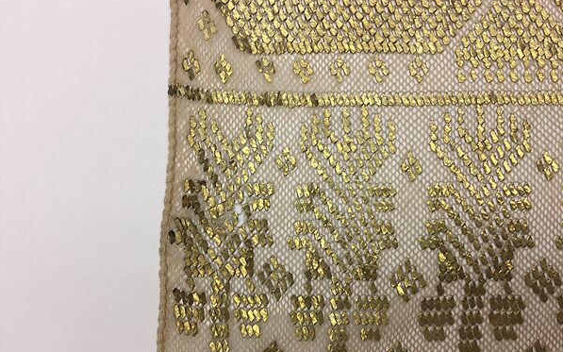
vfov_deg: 38.2
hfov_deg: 58.1
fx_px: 506
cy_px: 206
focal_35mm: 33
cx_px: 282
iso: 25
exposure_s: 1/60
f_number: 2.4
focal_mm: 3.3
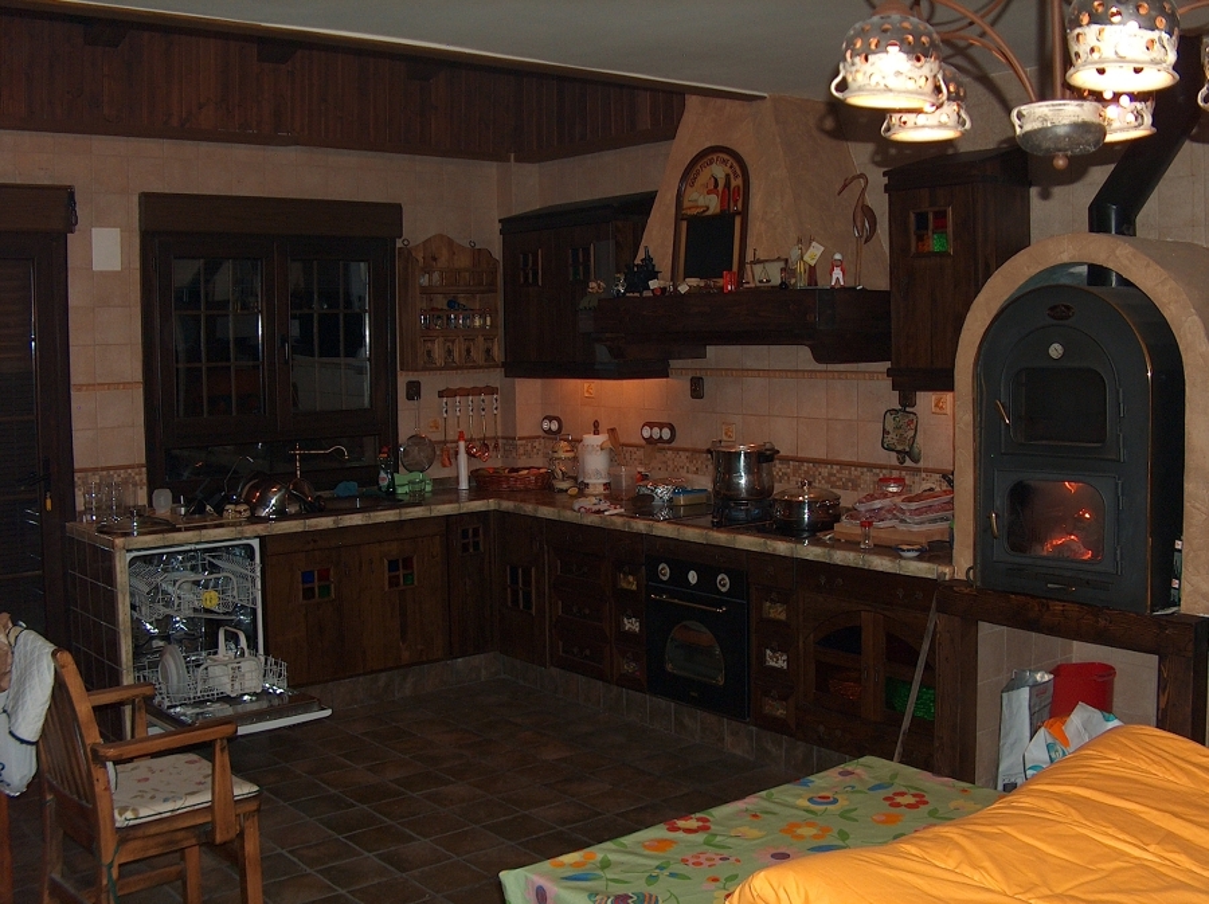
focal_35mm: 37
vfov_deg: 38.6
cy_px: 452
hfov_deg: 50.2
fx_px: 1291
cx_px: 604
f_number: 2.8
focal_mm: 7.6
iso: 100
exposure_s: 1/60
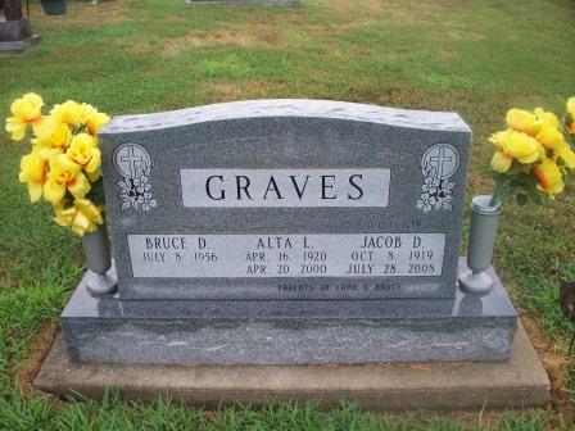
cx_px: 288
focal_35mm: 36
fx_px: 598
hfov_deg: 51.4
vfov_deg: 39.7
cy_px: 216
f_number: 2.8
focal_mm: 7.54
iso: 64
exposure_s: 1/60
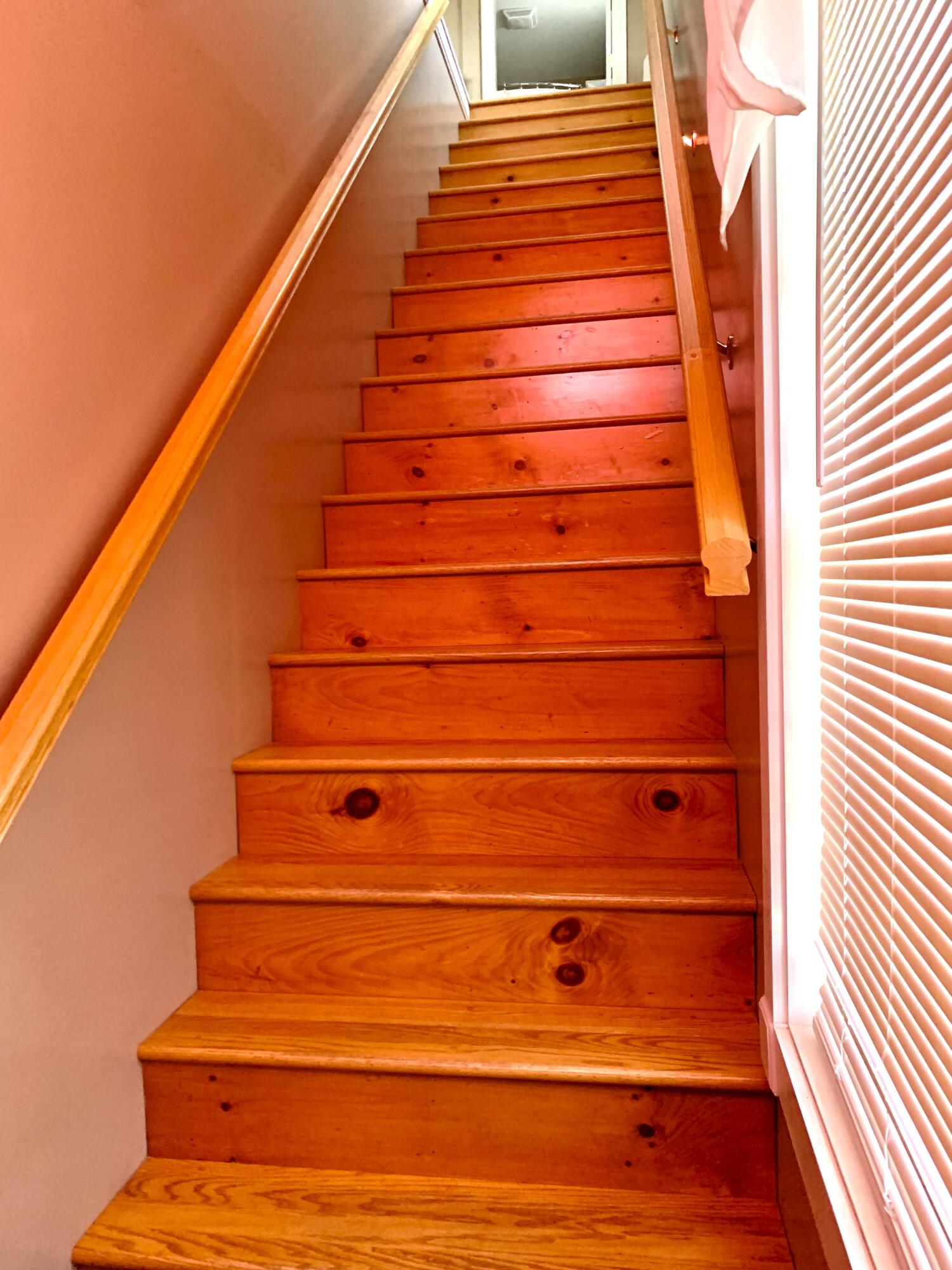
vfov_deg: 67.3
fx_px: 953
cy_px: 635
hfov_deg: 53.1
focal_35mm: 26
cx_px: 476
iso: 400
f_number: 1.8
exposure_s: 1/51
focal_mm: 4.25
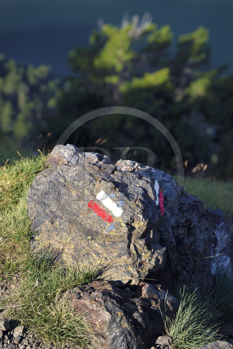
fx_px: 1312
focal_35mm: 135
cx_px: 116
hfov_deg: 10.1
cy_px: 174
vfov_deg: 15.2
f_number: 8
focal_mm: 135
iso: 200
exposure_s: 1/400
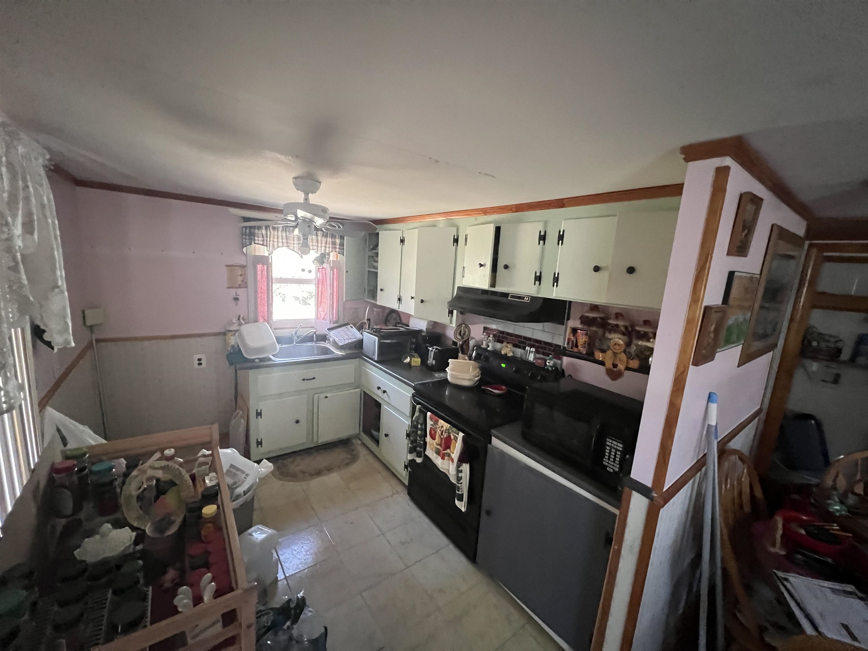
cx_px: 434
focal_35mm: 13
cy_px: 326
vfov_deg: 89.9
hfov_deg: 106.2
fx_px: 326
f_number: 1.8
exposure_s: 1/59
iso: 1000
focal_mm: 1.57
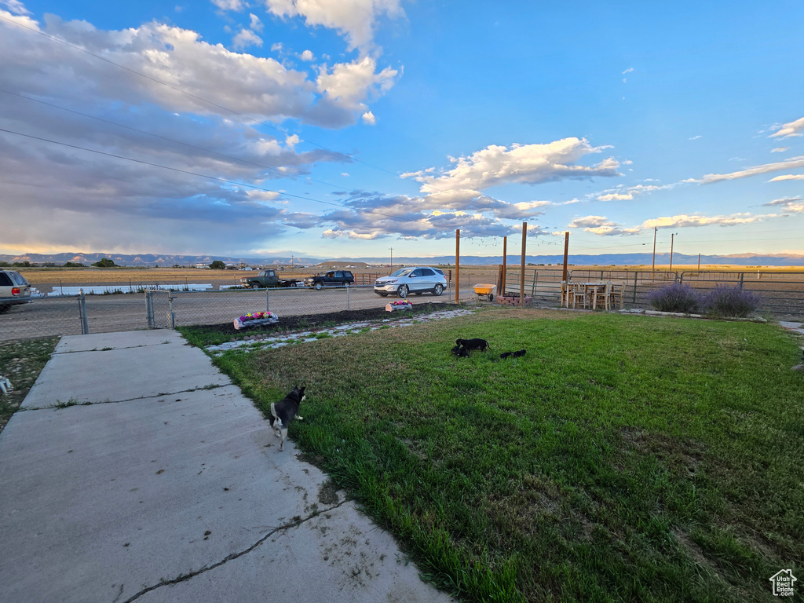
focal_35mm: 13
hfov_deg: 106.2
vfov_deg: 89.9
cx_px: 402
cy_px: 302
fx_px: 302
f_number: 1.9
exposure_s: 1/322
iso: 40
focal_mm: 2.2
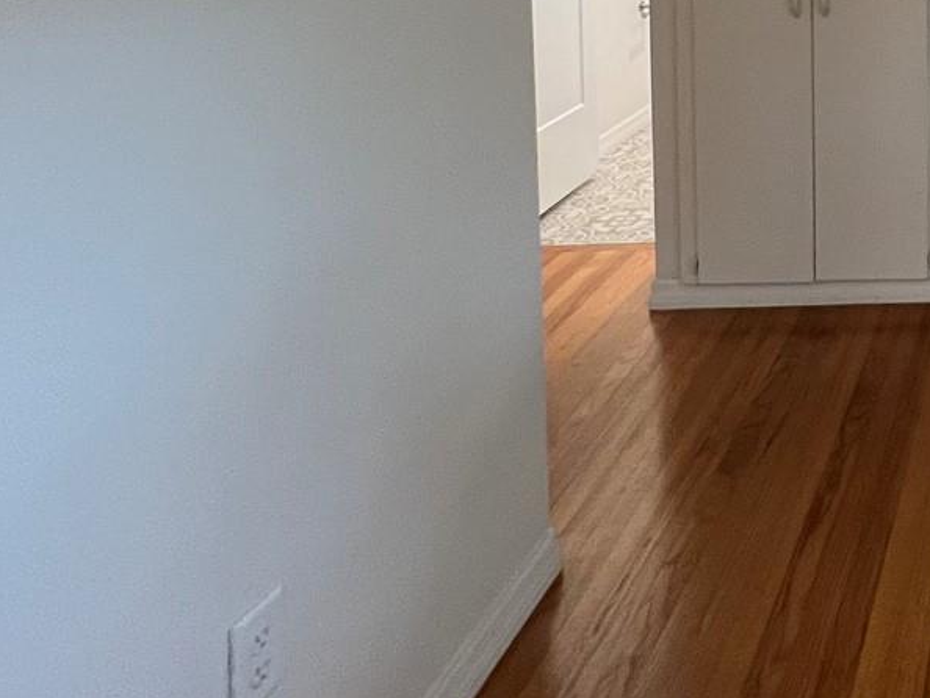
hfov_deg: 37.6
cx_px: 1148
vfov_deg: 34.3
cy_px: -99
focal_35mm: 35
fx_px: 941
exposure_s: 1/60
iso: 320
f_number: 1.8
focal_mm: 1.57
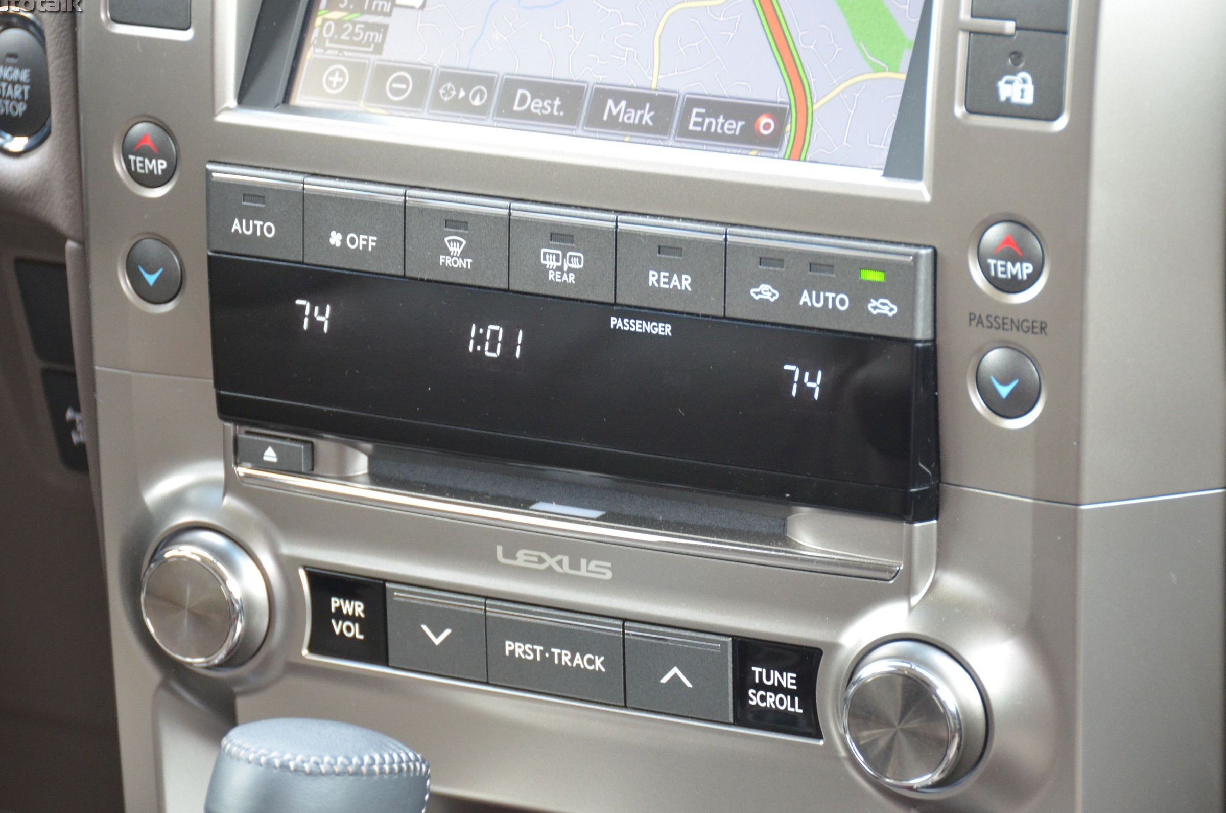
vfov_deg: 7.8
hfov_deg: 11.8
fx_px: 5948
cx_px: 607
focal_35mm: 175
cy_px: 414
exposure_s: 1/60
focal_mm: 112
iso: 1600
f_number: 5.3
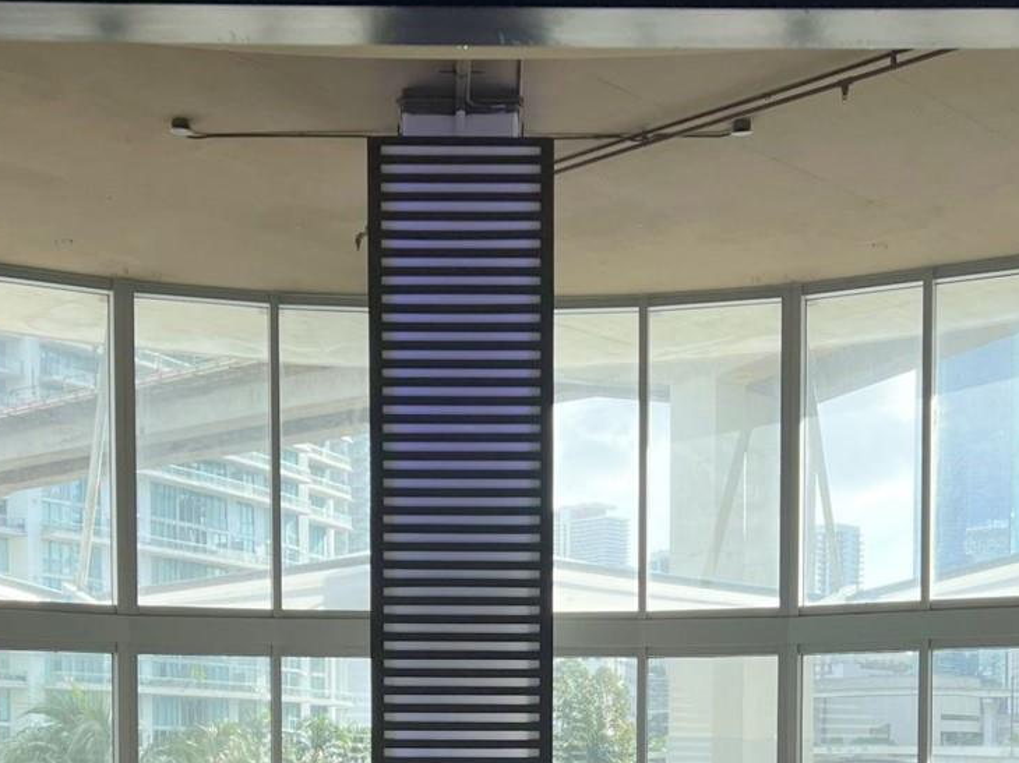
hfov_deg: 33.8
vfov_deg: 24.3
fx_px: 1677
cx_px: 497
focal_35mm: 57
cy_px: 798
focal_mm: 5.7
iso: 50
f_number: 1.5
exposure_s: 1/965
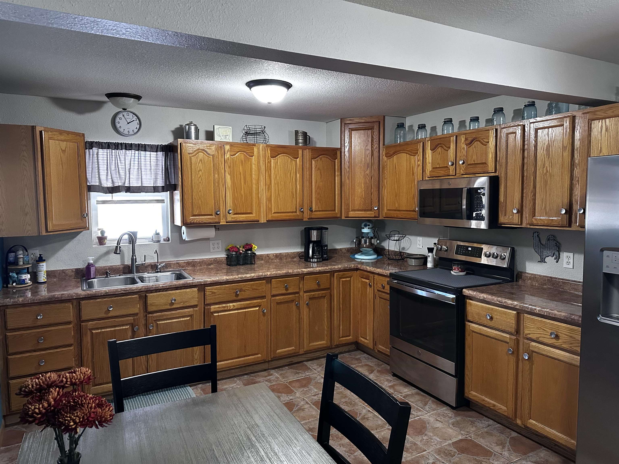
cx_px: 310
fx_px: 429
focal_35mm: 24
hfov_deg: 71.6
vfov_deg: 56.8
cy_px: 232
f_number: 1.78
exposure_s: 1/60
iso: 500
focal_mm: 6.86
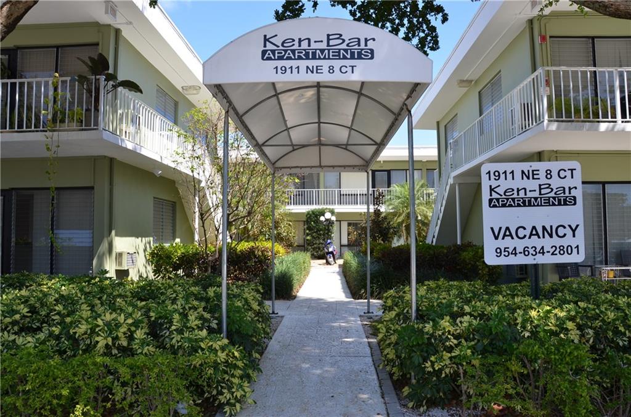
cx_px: 316
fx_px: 472
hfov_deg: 67.5
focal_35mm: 27
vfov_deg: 47.7
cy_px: 208
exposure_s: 1/250
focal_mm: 18
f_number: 8
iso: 200
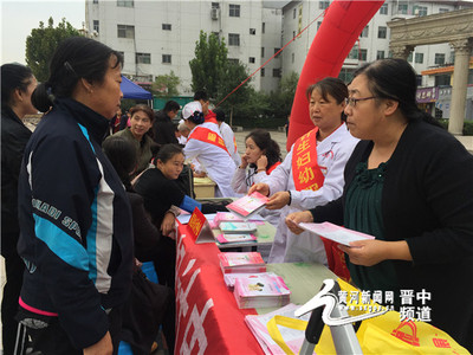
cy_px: 178
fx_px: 396
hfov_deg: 61.7
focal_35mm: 29
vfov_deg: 48.2
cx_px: 236
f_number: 2.2
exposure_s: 1/581
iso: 32
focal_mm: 4.15
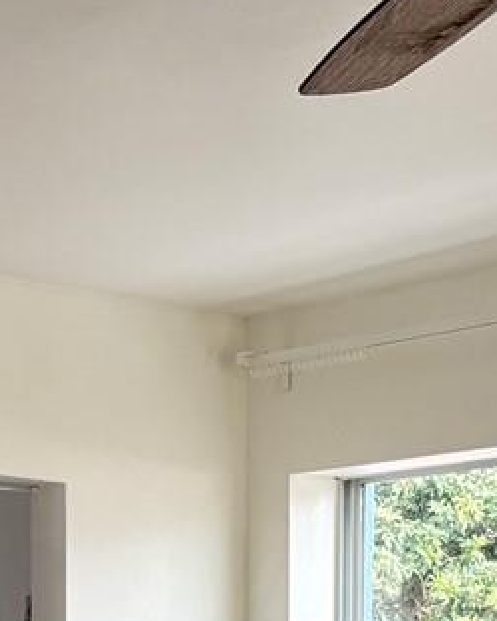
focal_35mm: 130
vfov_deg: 14.2
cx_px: 348
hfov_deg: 11.9
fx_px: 2388
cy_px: 792
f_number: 1.6
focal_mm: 5.96
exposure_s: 1/60
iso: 160
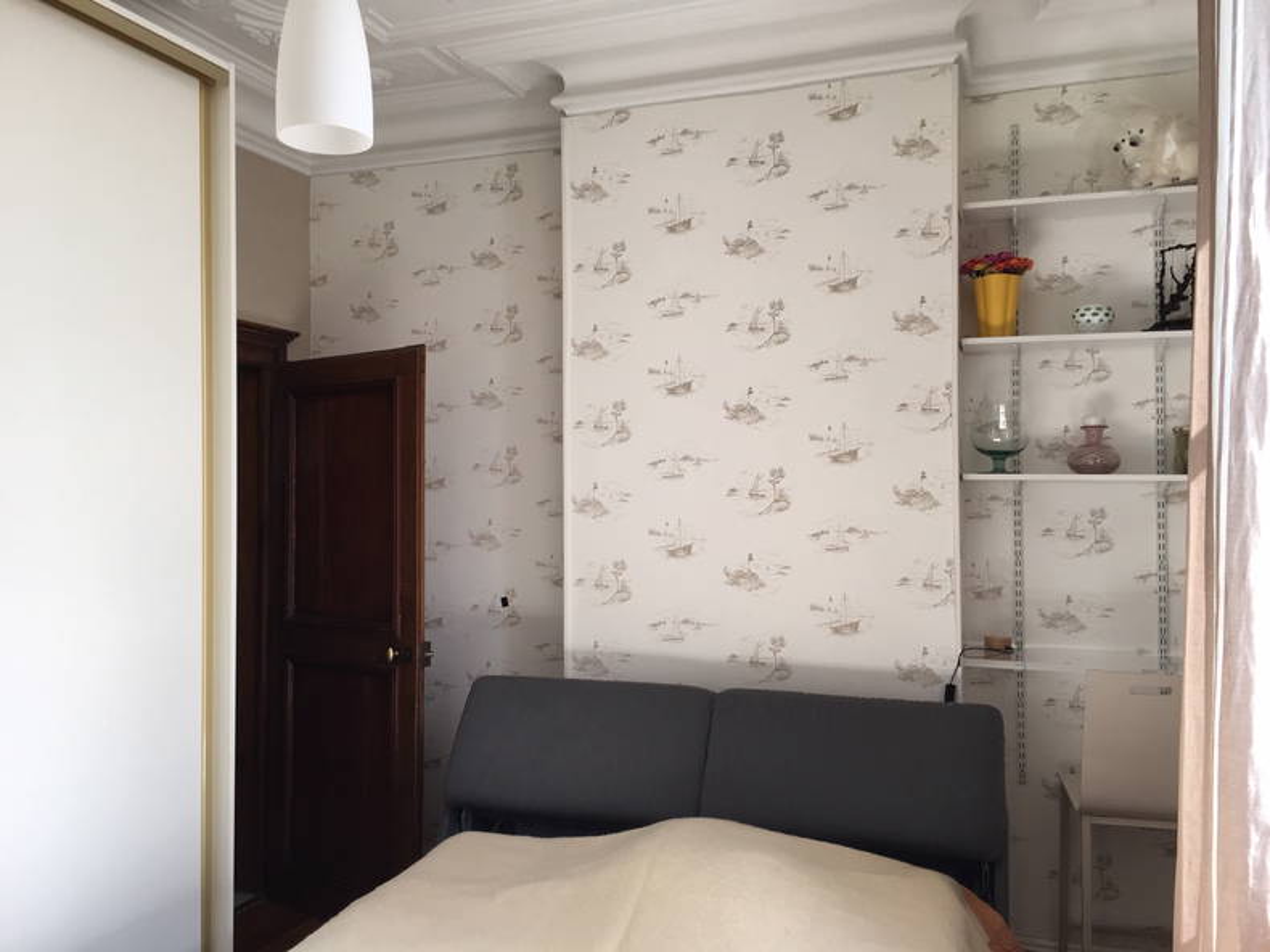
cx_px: 635
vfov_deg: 48.2
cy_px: 476
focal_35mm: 29
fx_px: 1064
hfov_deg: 61.7
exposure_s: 1/100
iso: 32
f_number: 2.2
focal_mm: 4.15
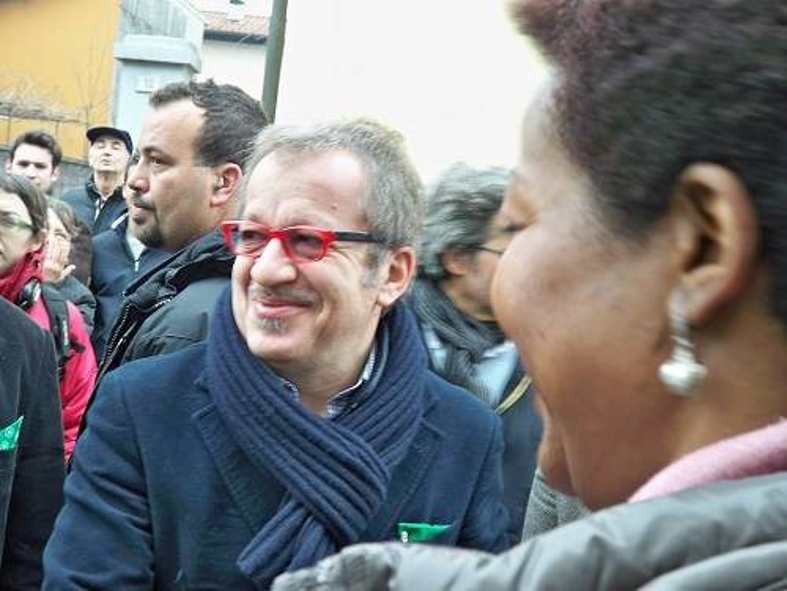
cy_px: 296
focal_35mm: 46
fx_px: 1046
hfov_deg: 41.2
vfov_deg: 31.5
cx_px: 394
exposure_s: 1/30
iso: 80
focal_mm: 9.8
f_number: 3.5
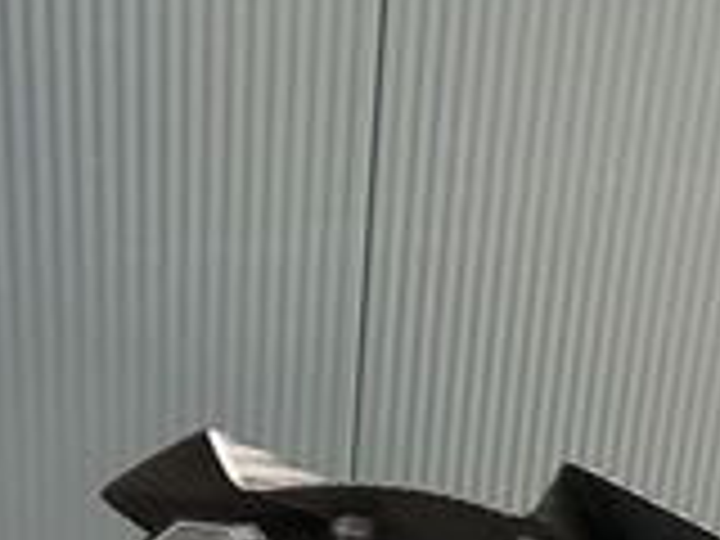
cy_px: 662
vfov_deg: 14.8
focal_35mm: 96
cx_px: 374
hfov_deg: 20.4
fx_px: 1997
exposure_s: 1/117
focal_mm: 6.86
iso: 250
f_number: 1.78
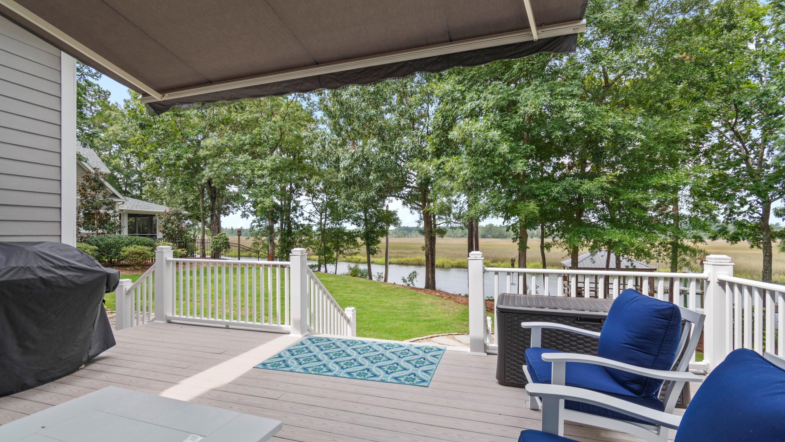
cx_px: 395
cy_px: 249
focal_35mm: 16
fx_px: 333
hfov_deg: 99.4
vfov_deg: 66.8
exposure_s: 1/100
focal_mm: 10
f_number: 5
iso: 100
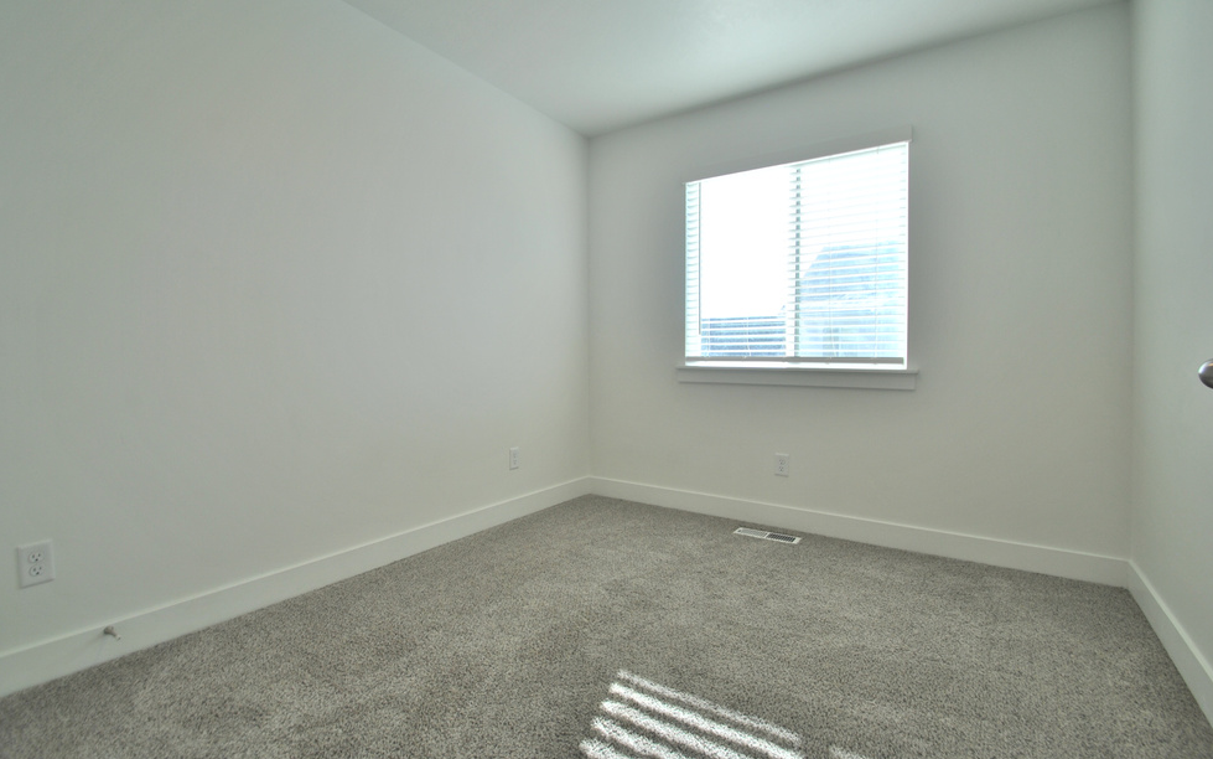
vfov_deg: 71.2
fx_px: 529
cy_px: 355
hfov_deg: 97.8
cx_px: 591
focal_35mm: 16
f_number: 6.3
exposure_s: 1/160
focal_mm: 10
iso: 100
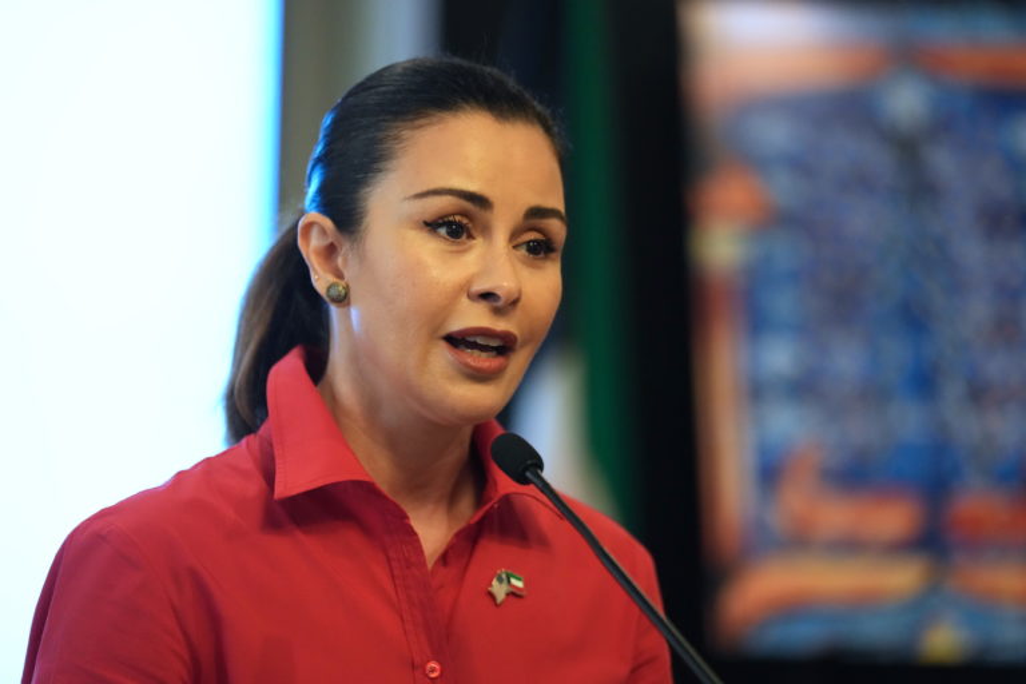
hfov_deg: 11.4
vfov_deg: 7.6
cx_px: 513
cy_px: 342
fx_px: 5130
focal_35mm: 180
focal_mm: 180
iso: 5000
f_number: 2.8
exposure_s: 1/500
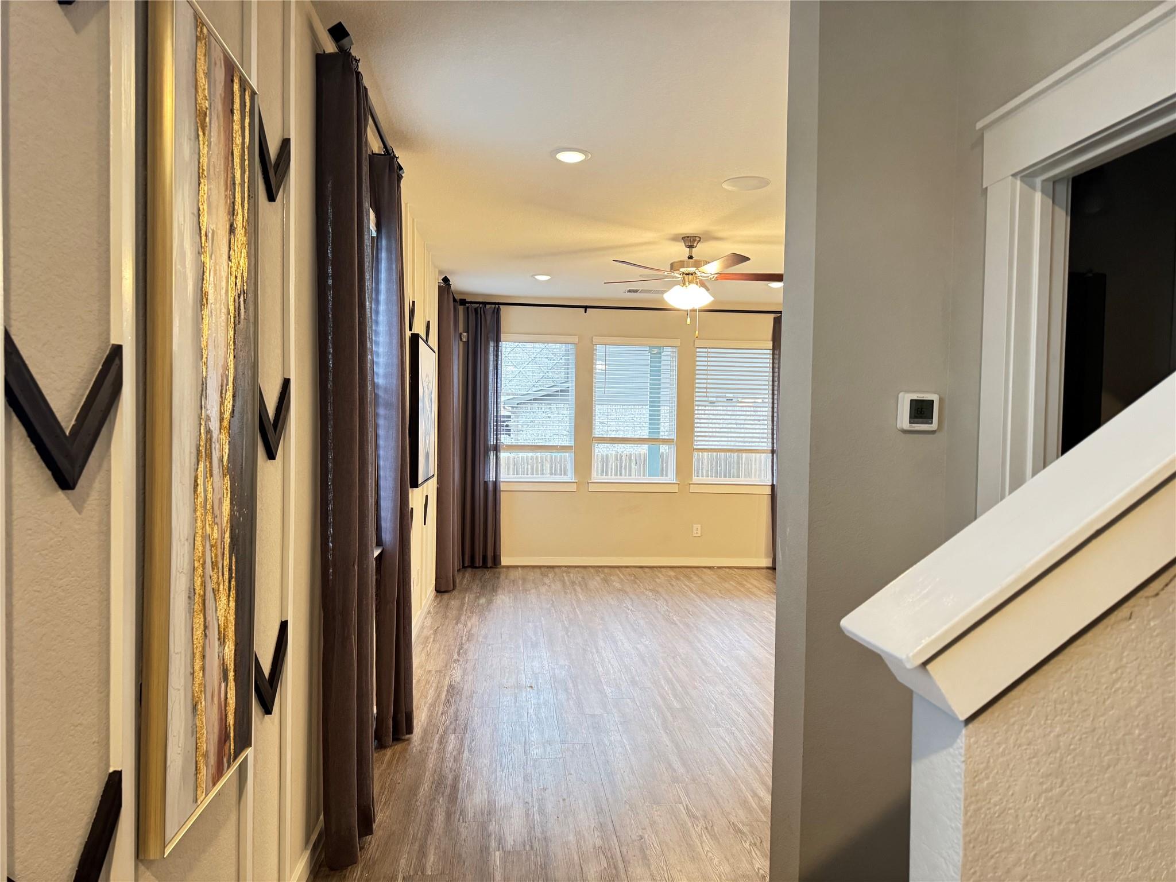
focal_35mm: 24
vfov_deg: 56.8
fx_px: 815
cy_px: 441
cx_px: 588
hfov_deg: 71.6
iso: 400
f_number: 1.78
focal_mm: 6.76
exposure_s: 1/60
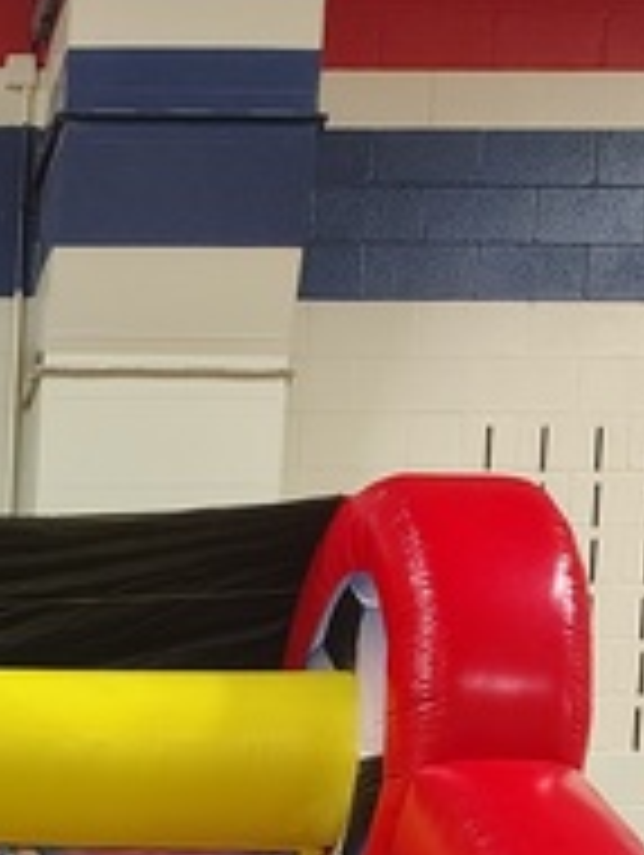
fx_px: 2500
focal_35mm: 101
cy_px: 1400
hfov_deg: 13.5
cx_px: -423
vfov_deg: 17.0
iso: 1074
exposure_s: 1/114
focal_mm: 5.56
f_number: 1.8
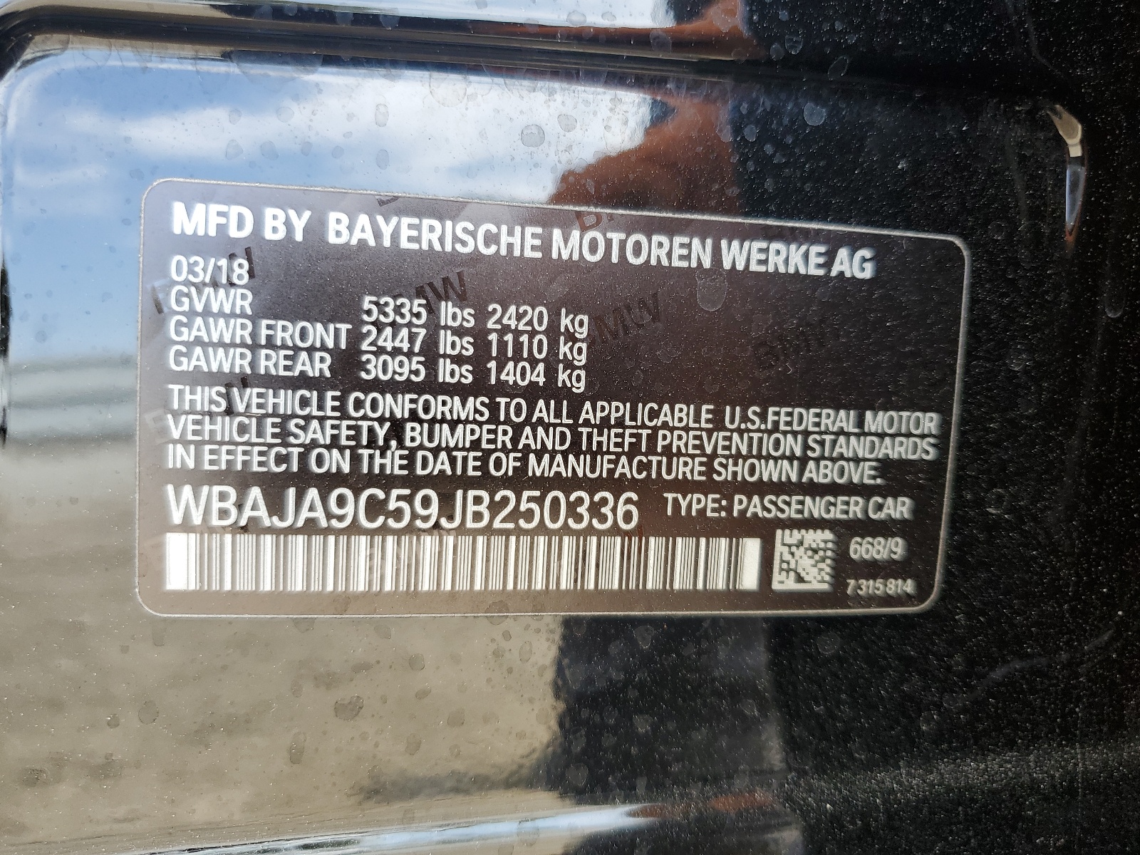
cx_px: 570
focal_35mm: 26
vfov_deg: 53.1
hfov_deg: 67.3
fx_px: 856
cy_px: 428
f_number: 1.5
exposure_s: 1/135
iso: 50
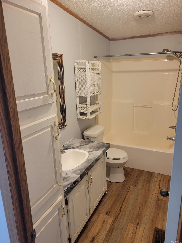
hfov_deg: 53.1
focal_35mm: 26
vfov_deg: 67.3
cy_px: 122
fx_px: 182
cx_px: 91
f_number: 1.8
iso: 200
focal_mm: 5.4
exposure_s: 1/40
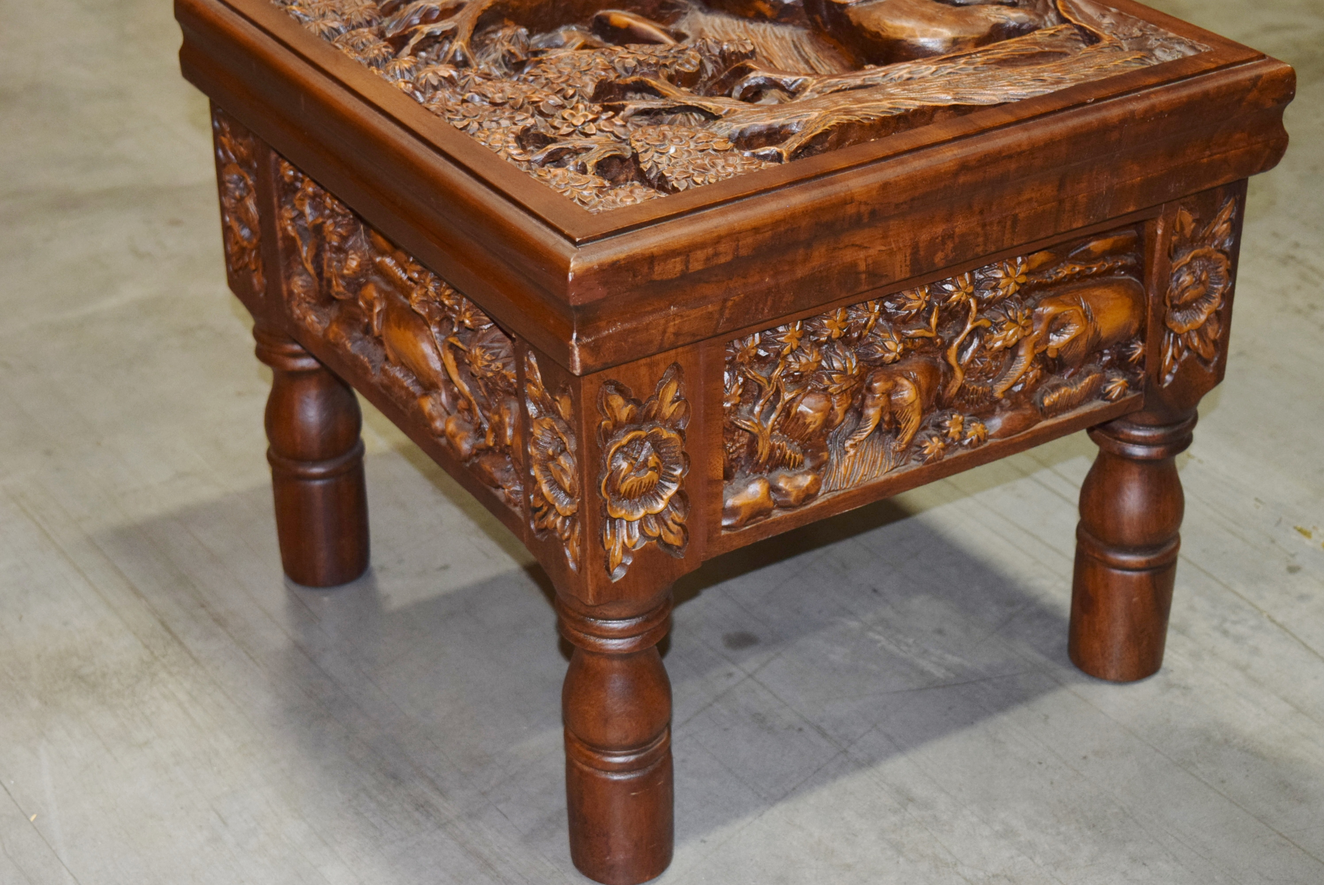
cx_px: 662
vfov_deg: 19.8
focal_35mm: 69
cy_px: 442
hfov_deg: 29.2
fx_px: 2540
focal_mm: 46
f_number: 5
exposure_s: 1/30
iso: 1250
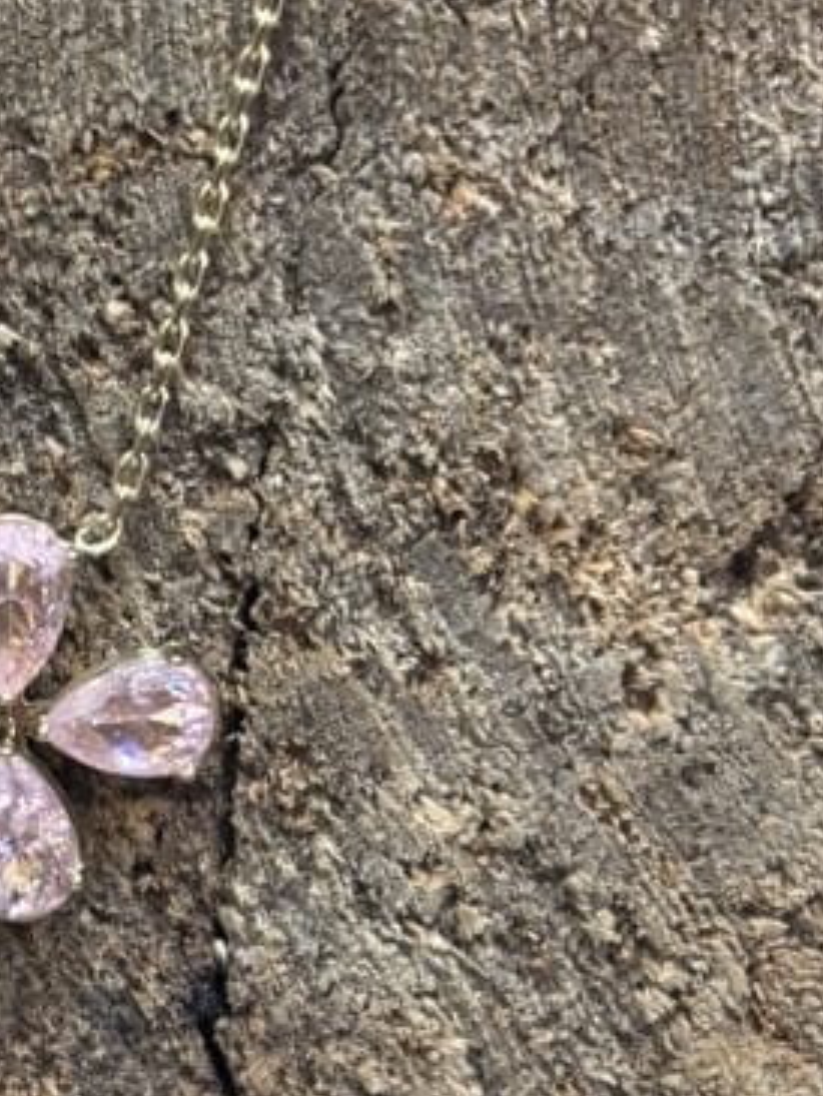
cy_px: 814
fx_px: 4626
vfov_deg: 13.5
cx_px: 72
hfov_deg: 10.1
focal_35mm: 146
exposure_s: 1/50
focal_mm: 5.96
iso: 125
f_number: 1.6
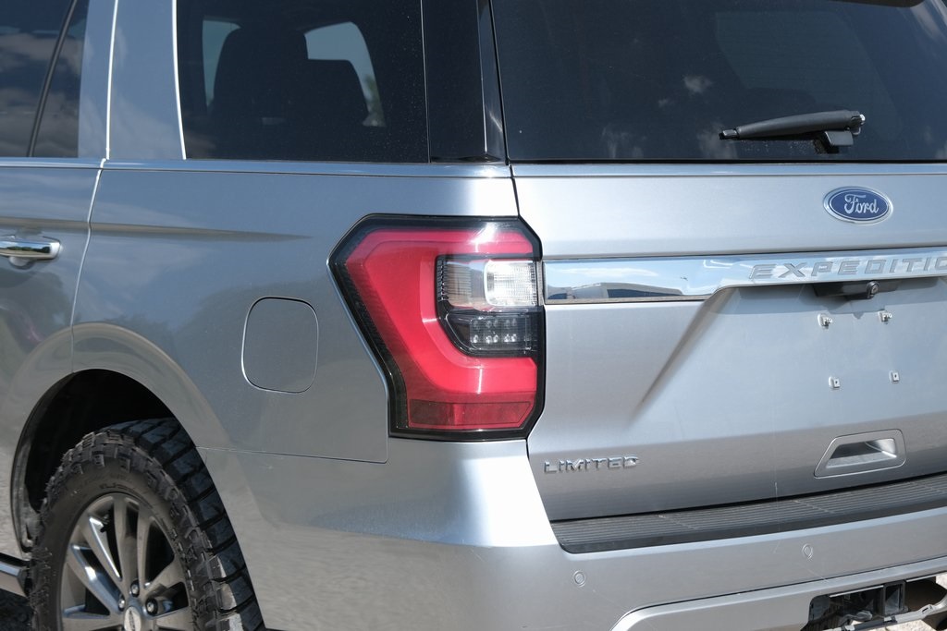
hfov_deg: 25.7
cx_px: 474
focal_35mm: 79
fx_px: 2078
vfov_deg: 17.3
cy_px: 316
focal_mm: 52.7
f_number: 5
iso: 160
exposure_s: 1/640
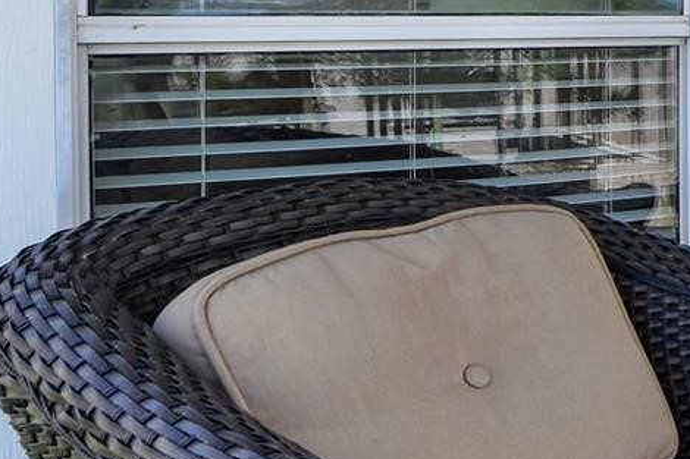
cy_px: 73
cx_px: 1270
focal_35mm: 61
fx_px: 1169
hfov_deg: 21.0
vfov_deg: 21.9
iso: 100
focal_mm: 14
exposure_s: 1/80
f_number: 8
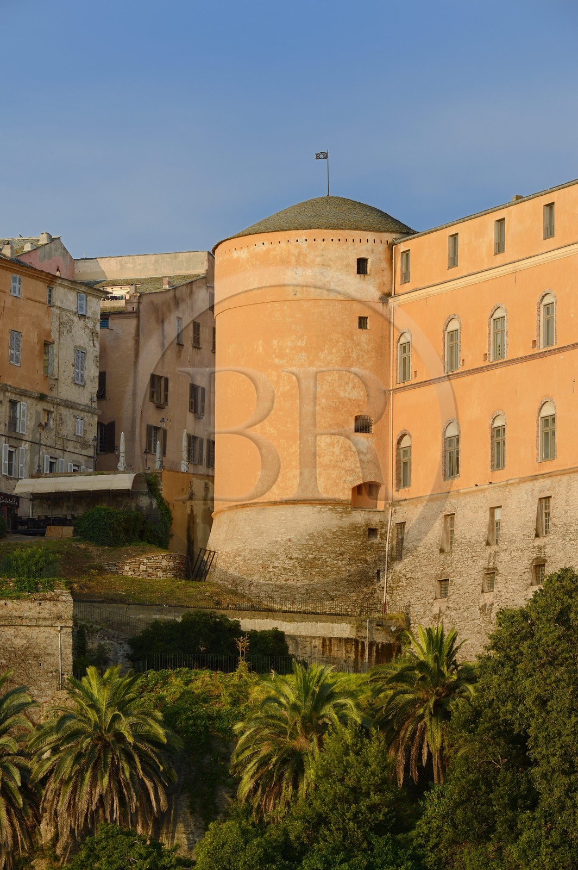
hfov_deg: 9.1
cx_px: 289
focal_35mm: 150
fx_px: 3618
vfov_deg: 13.7
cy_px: 435
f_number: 11
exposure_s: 1/200
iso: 200
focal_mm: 150
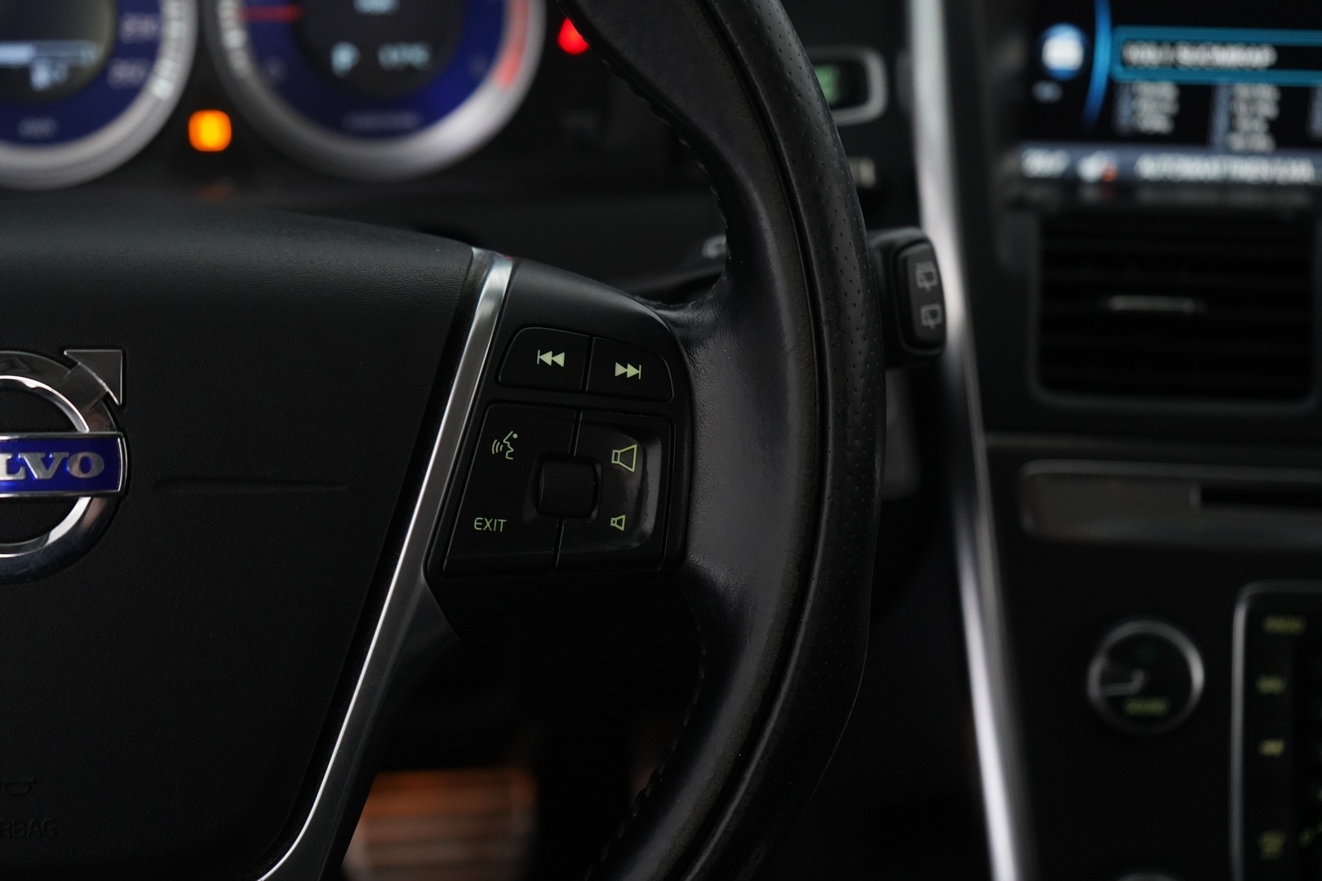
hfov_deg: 38.9
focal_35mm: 51
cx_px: 661
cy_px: 440
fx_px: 1873
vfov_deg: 26.5
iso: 4000
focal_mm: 51
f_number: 4.5
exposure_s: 1/60
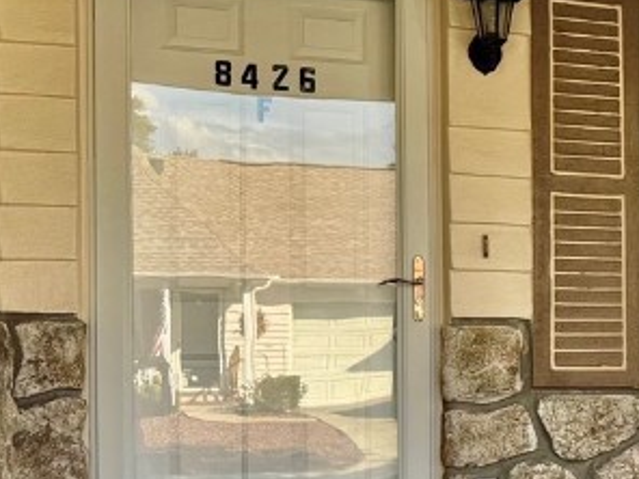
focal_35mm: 83
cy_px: 354
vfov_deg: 17.7
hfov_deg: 20.0
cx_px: 984
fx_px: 1532
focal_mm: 6.76
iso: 80
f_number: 1.78
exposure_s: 1/707
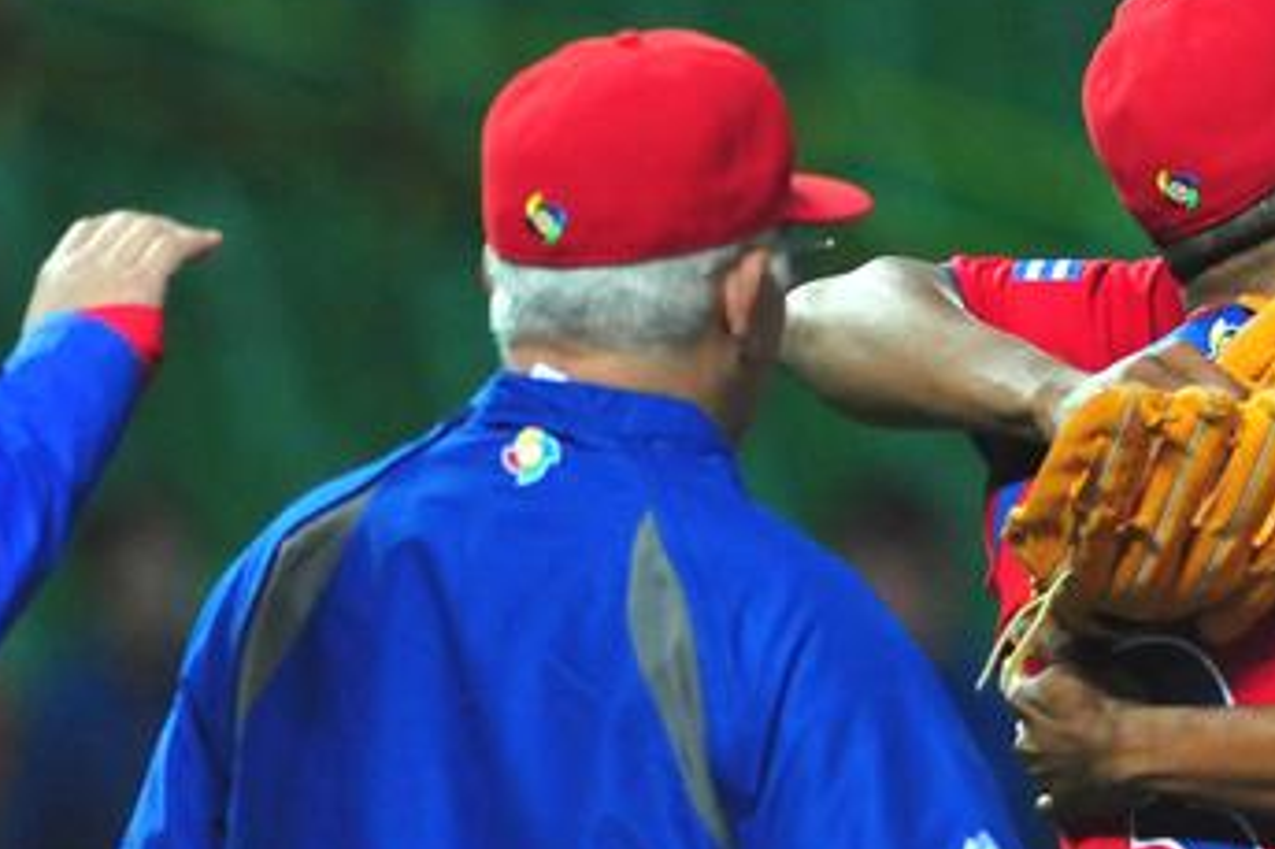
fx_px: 27752
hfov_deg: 2.6
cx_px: 1097
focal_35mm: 784
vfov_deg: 1.8
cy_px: 569
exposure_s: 1/1000
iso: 2000
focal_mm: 300
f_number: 2.8
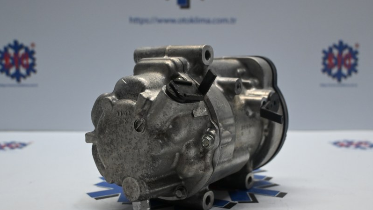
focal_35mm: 42
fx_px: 413
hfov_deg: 48.6
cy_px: 116
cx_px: 186
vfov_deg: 28.5
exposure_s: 1/125
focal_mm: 26.5
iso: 1000
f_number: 4.5
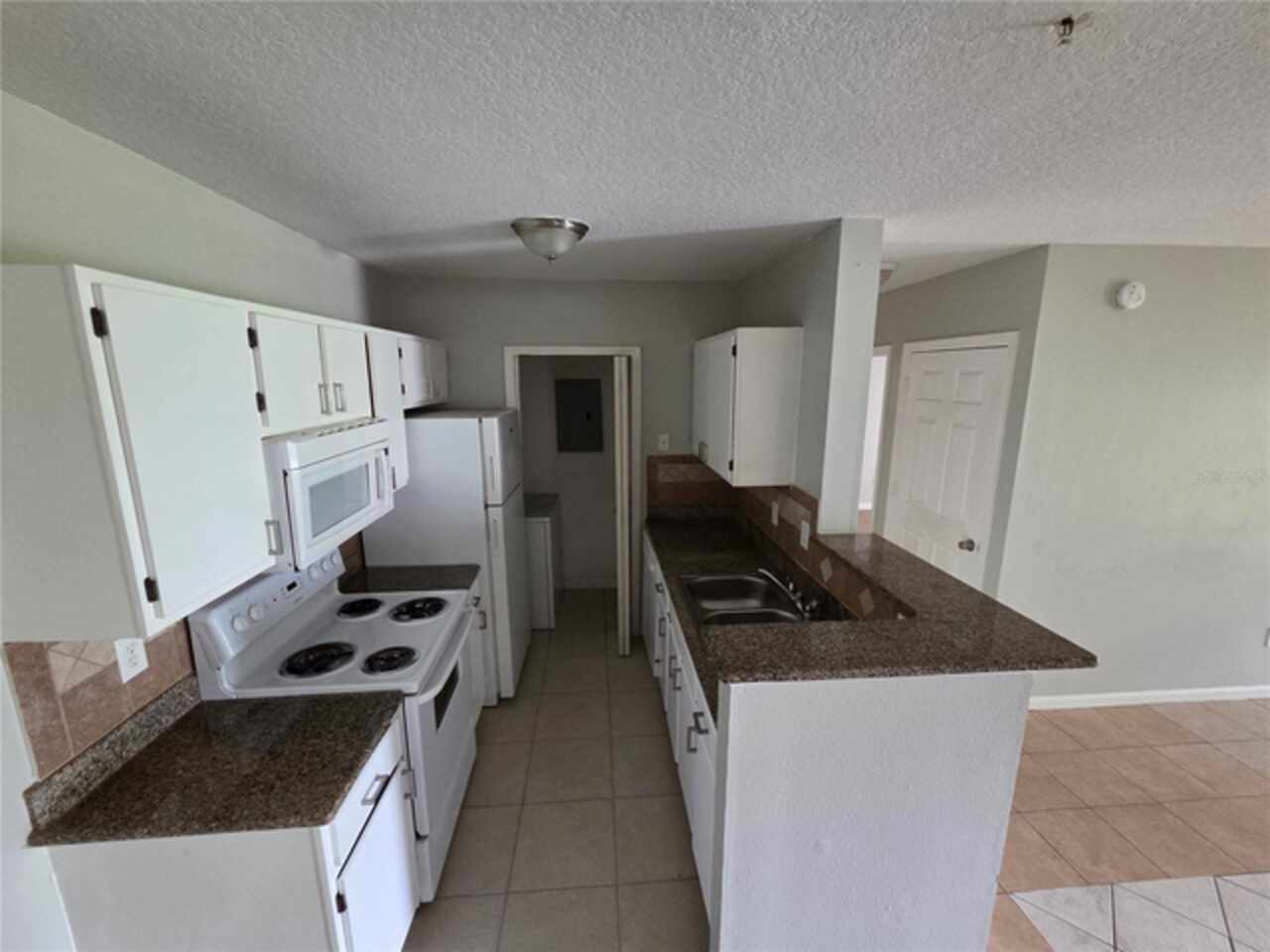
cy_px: 476
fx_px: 477
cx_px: 635
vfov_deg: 89.9
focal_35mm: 13
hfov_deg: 106.2
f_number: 2.2
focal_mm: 2.2
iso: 1000
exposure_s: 1/60
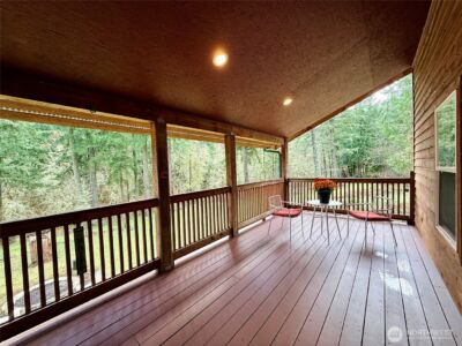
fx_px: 187
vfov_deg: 85.7
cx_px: 231
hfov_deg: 102.1
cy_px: 173
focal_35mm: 14
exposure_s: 1/120
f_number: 2.2
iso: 125
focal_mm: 2.22
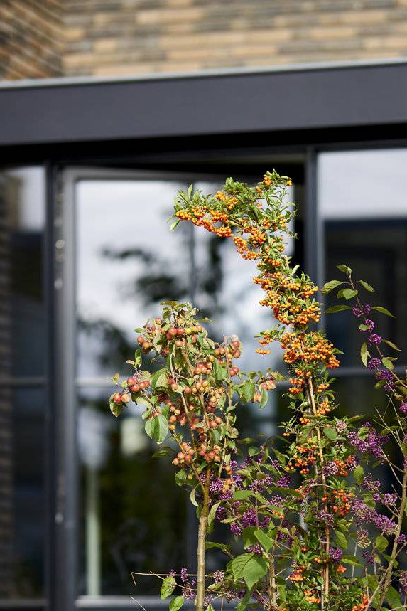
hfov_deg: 7.8
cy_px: 507
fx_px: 2983
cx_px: 283
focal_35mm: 176
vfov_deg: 11.6
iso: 64
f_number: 1.6
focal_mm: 105
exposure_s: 1/3200
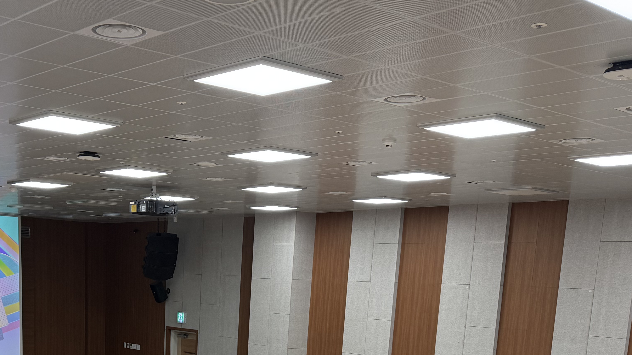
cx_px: 171
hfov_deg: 41.1
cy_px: 425
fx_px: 821
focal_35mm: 49
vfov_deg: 22.5
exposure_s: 1/120
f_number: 1.78
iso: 125
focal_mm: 6.76
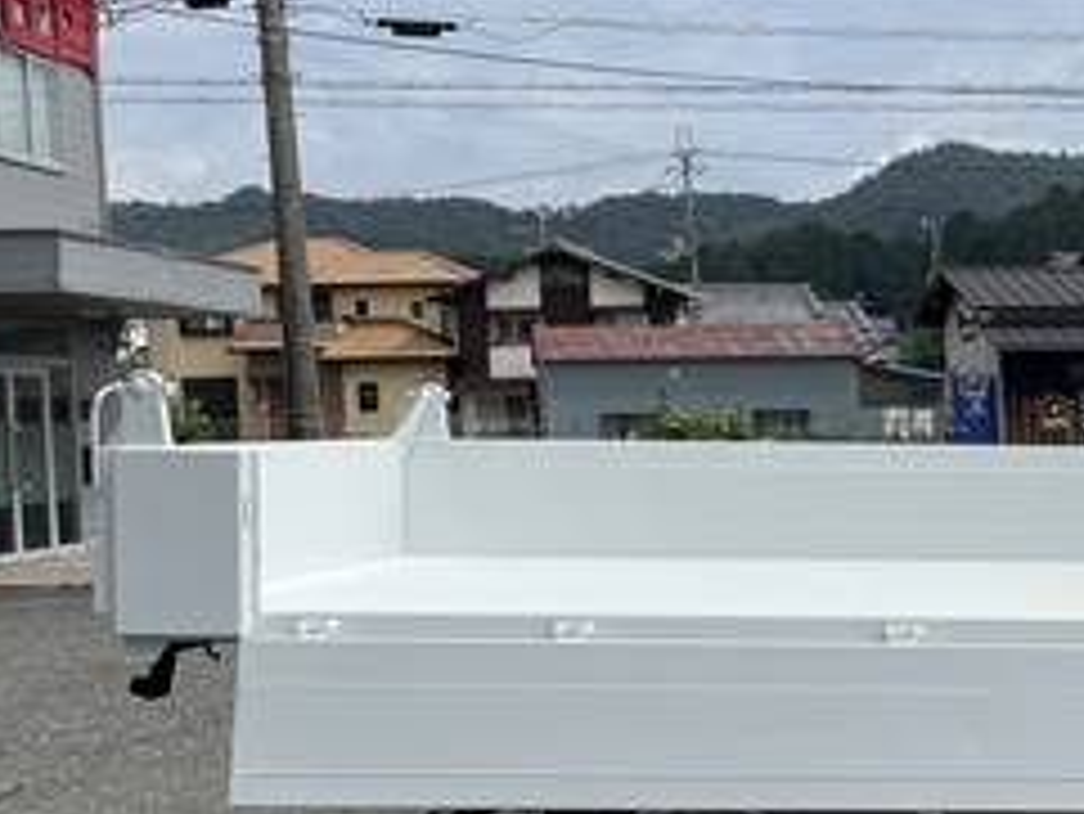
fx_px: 2162
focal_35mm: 69
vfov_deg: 21.3
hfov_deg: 25.7
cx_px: 1241
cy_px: 540
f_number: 1.6
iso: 32
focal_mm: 4.2
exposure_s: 1/5051
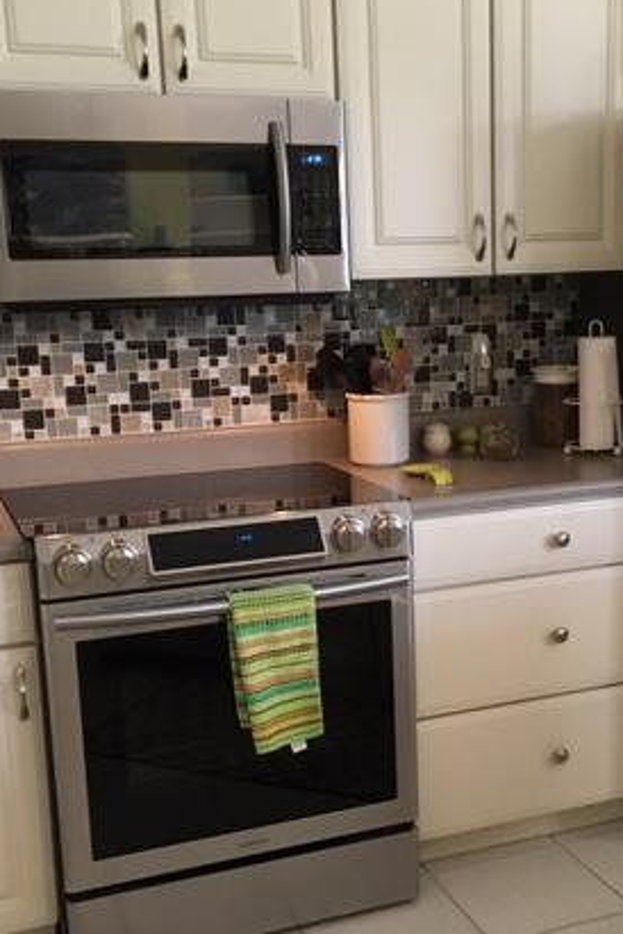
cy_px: 534
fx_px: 1220
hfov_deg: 28.5
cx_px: 416
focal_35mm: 47
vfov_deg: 41.8
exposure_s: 1/30
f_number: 2.2
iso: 200
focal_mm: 4.15
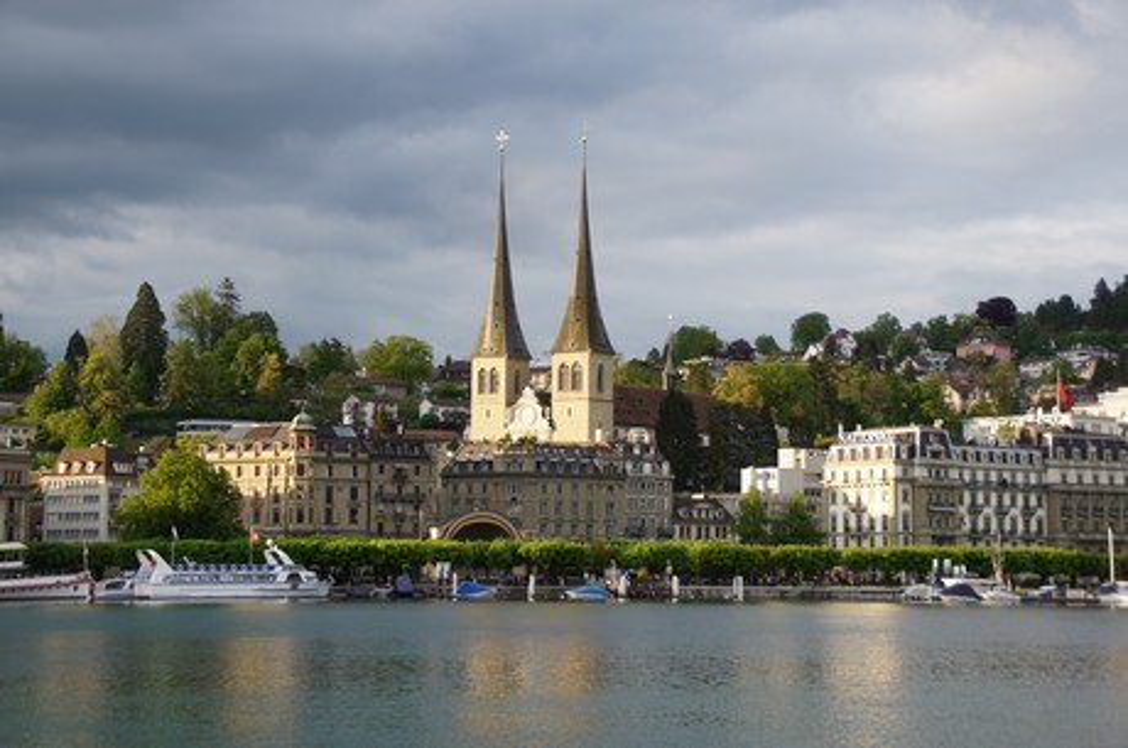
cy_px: 374
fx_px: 2815
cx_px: 564
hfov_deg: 22.7
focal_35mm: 90
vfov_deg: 15.1
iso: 100
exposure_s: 1/100
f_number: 5.6
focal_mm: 60
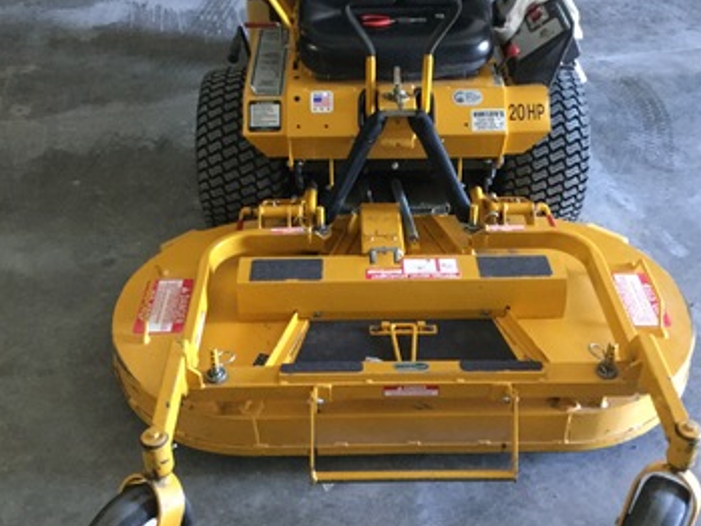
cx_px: 353
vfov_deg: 34.2
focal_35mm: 42
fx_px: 851
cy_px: 208
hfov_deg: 44.8
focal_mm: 3.3
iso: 250
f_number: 2.4
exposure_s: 1/15
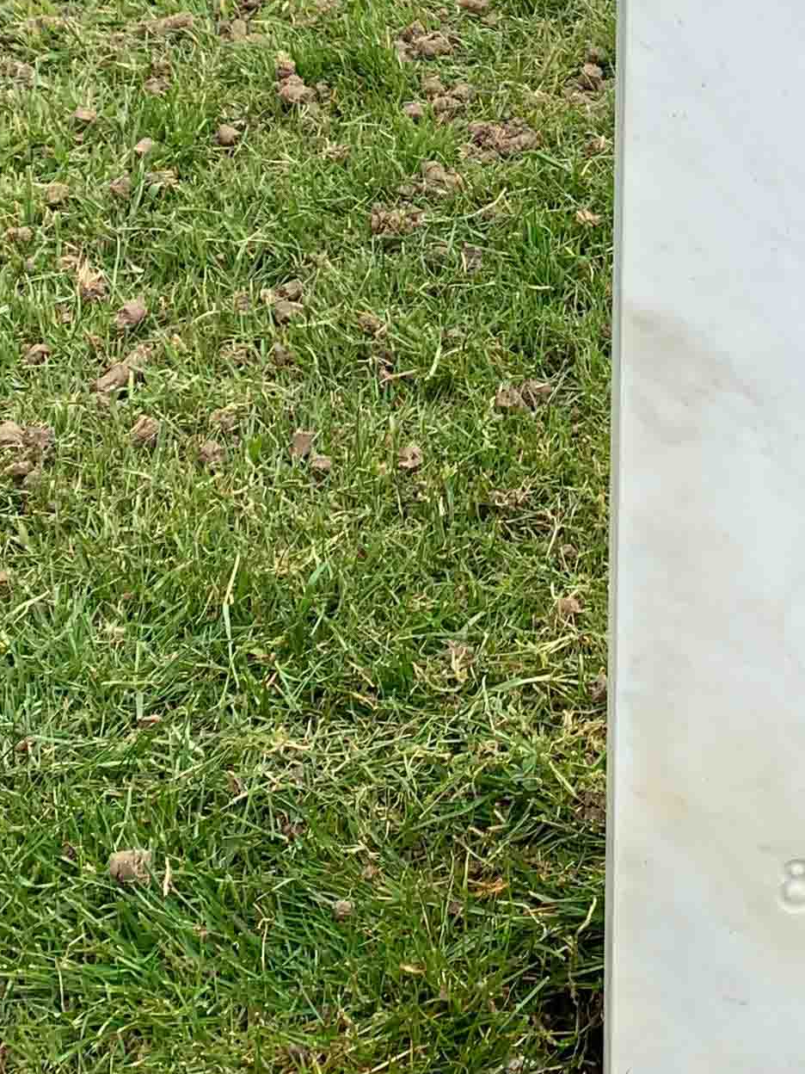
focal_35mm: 84
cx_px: 736
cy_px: -255
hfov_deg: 17.3
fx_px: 2605
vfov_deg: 21.4
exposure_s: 1/808
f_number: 1.8
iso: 25
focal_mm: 4.25
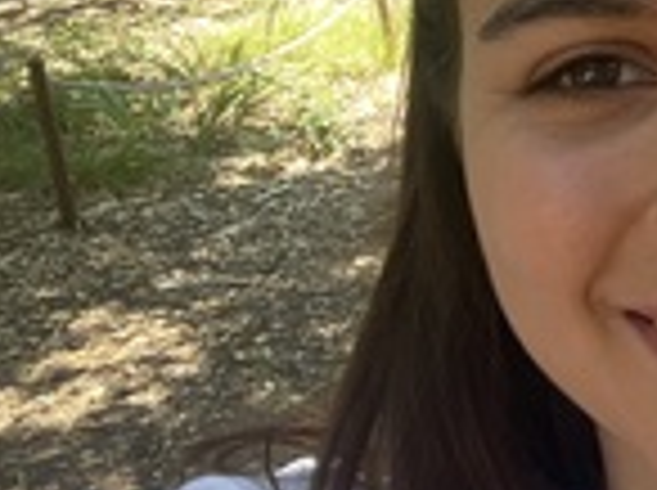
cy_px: 25
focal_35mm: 79
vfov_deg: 18.2
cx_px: 1035
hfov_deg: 20.5
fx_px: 1497
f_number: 2.2
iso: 64
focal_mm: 2.71
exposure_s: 1/121
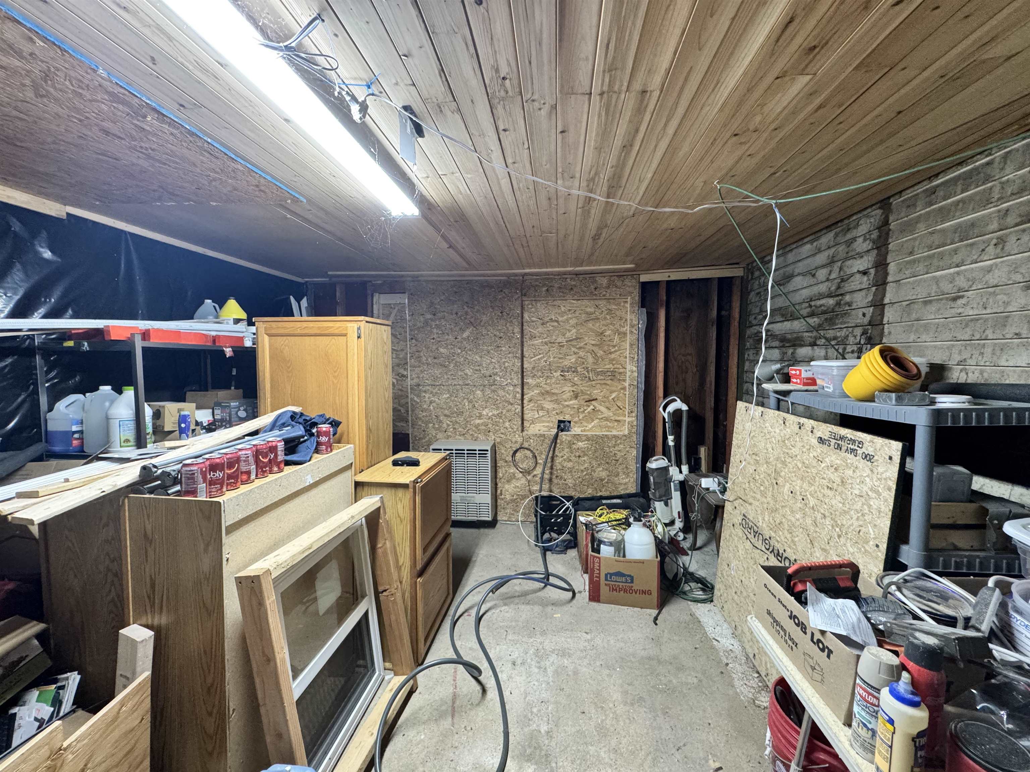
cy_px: 386
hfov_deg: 102.1
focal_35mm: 14
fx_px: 417
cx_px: 515
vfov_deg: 85.7
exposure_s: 1/60
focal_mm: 2.22
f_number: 2.2
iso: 500
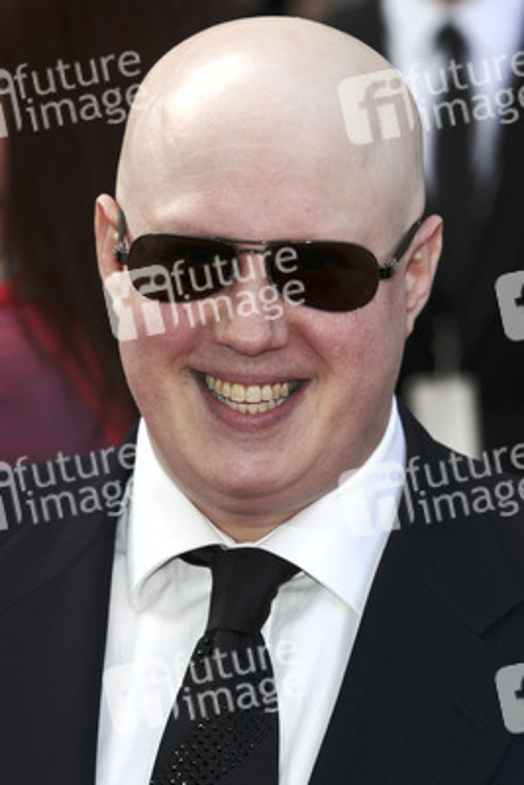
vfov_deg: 10.5
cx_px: 262
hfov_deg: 7.0
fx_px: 4253
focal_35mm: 195
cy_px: 392
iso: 200
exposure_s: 1/320
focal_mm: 130
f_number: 5
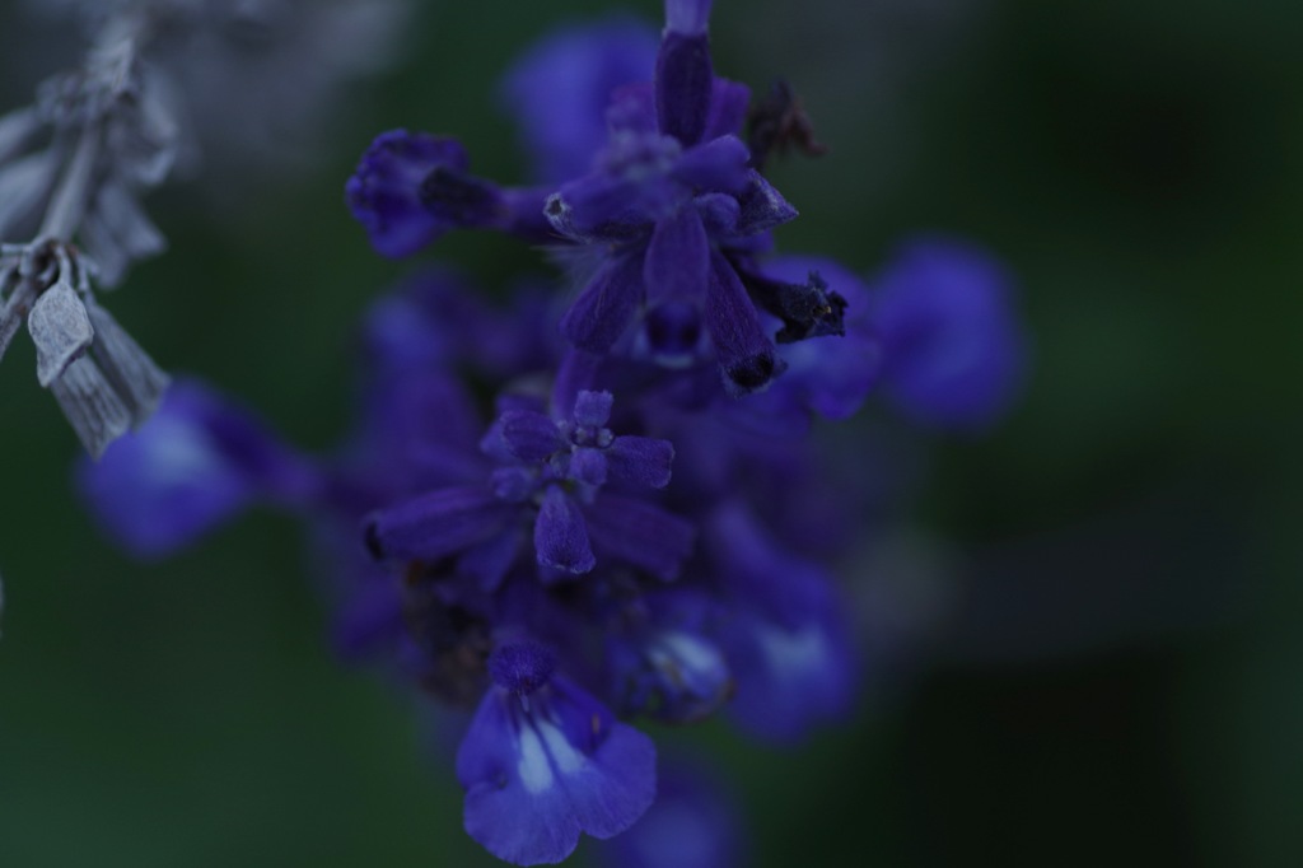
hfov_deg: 15.2
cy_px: 434
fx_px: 4884
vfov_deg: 10.2
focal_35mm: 135
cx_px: 652
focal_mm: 90
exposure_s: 1/30
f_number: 3.2
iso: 200
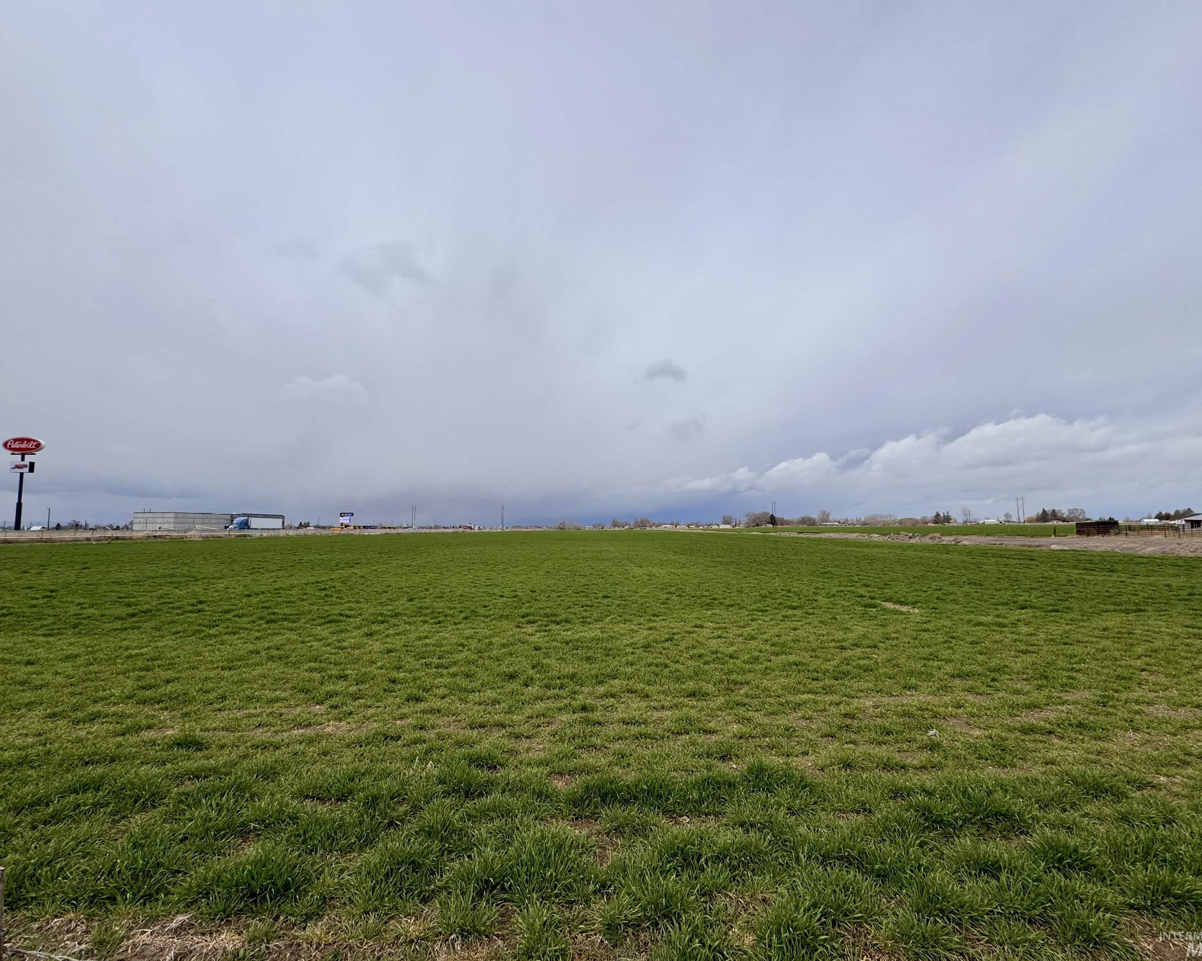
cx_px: 599
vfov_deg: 84.0
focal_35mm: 15
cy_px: 486
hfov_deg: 96.8
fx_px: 534
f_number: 2.2
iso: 50
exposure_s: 1/3717
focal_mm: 2.22
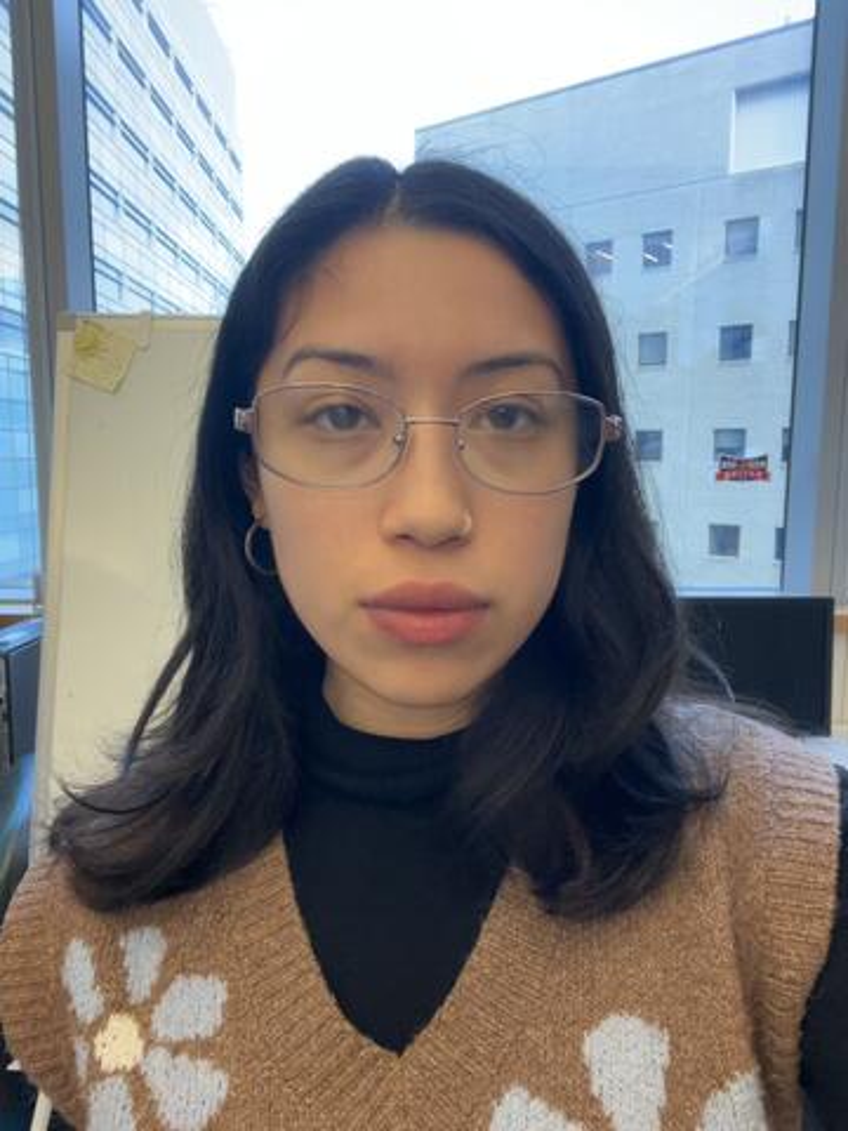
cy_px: 566
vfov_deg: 73.9
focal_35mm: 23
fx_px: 751
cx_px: 424
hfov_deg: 58.9
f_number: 2.2
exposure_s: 1/60
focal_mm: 2.71
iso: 320
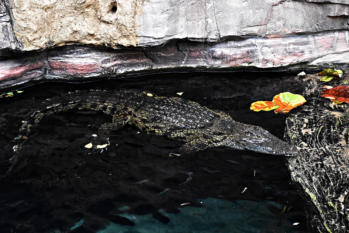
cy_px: 116
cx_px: 174
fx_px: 654
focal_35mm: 68
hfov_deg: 29.9
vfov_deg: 20.2
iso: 3200
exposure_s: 1/60
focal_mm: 45
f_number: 4.5
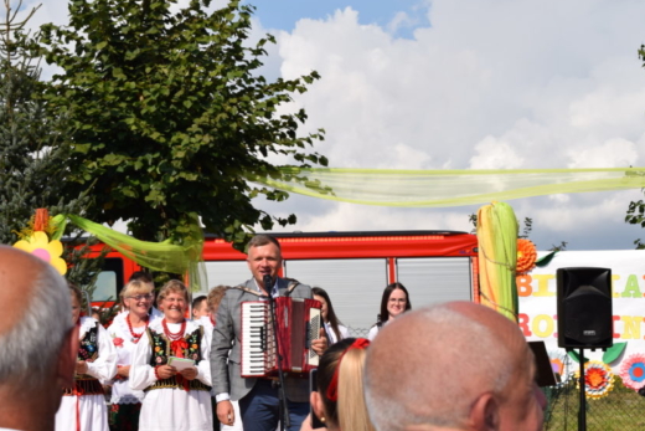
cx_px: 280
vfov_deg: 13.5
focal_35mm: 102
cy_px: 218
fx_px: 1821
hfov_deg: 20.1
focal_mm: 55
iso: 100
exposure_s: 1/200
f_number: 11
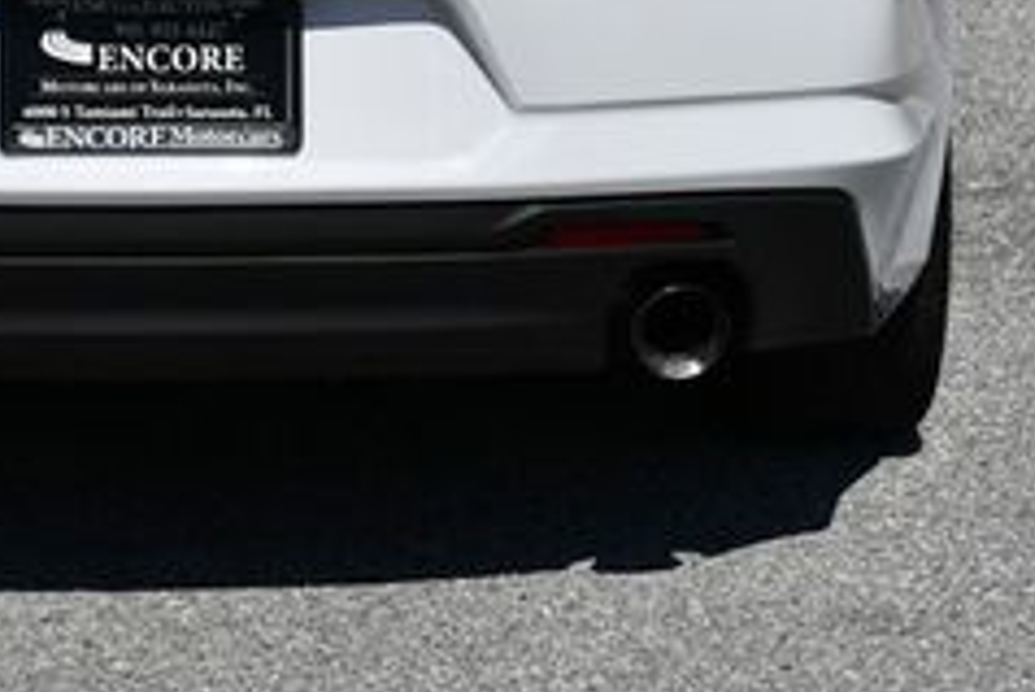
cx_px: 74
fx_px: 5408
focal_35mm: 188
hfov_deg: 10.9
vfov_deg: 7.2
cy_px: -213
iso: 100
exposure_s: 1/400
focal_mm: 35
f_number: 10
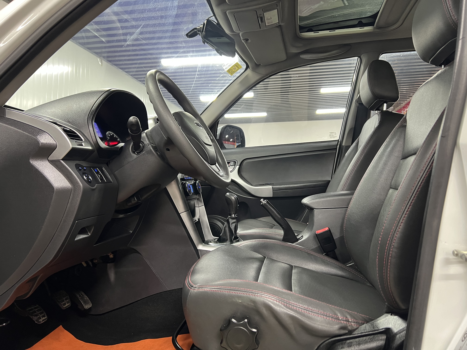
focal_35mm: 26
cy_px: 175
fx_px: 351
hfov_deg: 67.3
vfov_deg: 53.1
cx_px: 234
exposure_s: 1/50
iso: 200
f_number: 1.5
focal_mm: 5.7
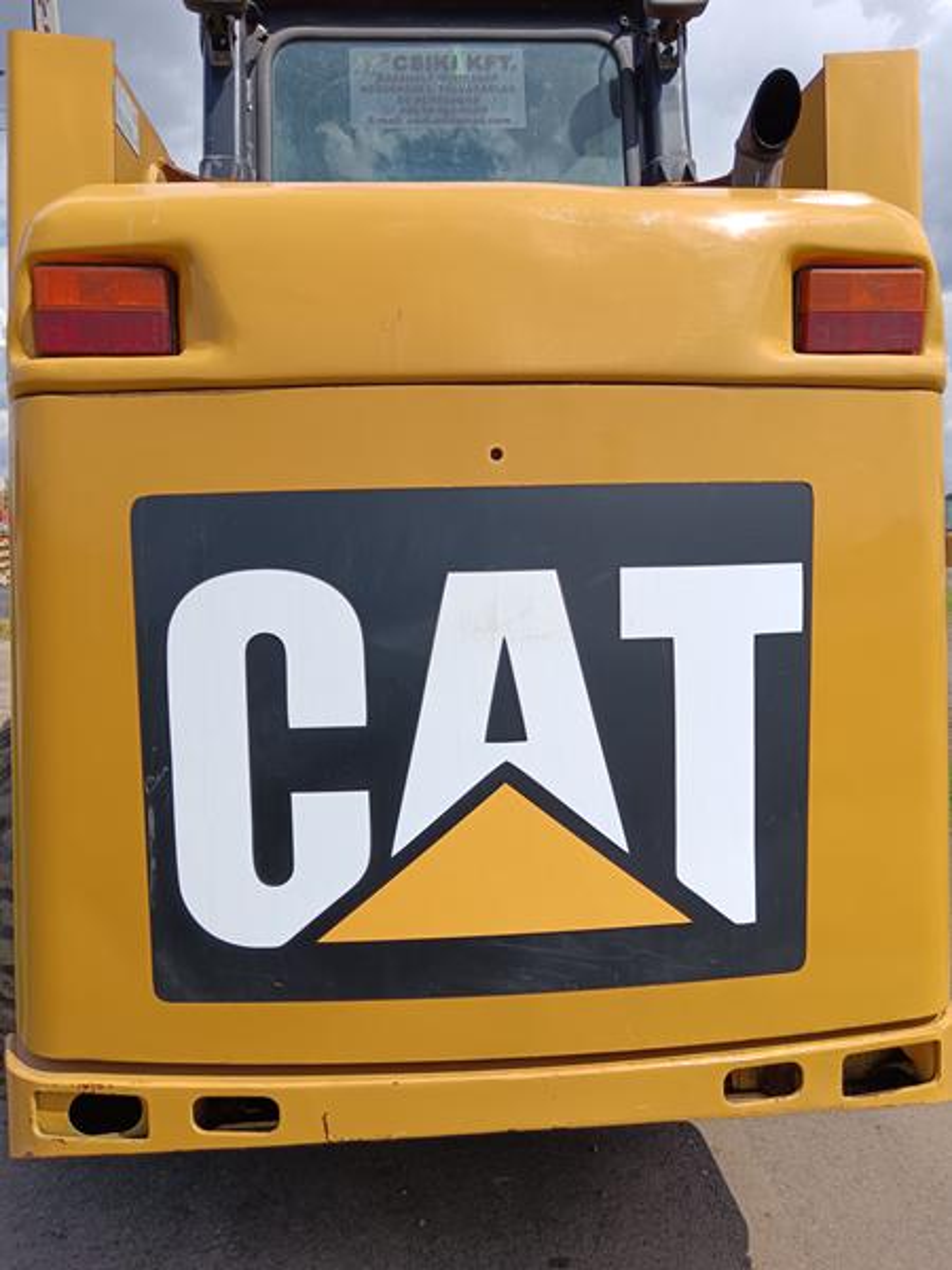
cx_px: 476
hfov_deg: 51.4
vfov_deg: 65.3
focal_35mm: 27
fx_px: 990
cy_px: 635
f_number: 1.9
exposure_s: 1/1264
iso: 102
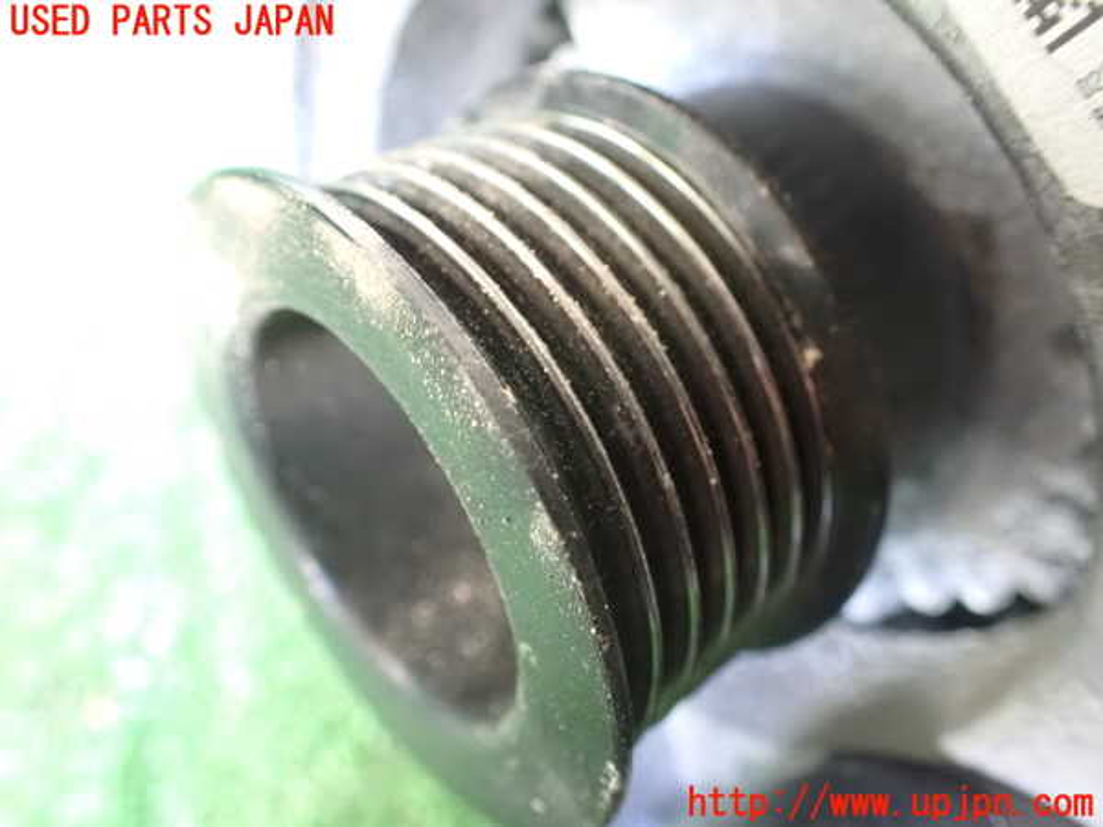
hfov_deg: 60.0
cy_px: 414
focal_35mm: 30
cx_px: 552
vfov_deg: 46.8
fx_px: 956
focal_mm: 5.4
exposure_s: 1/30
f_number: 2.3
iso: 1600
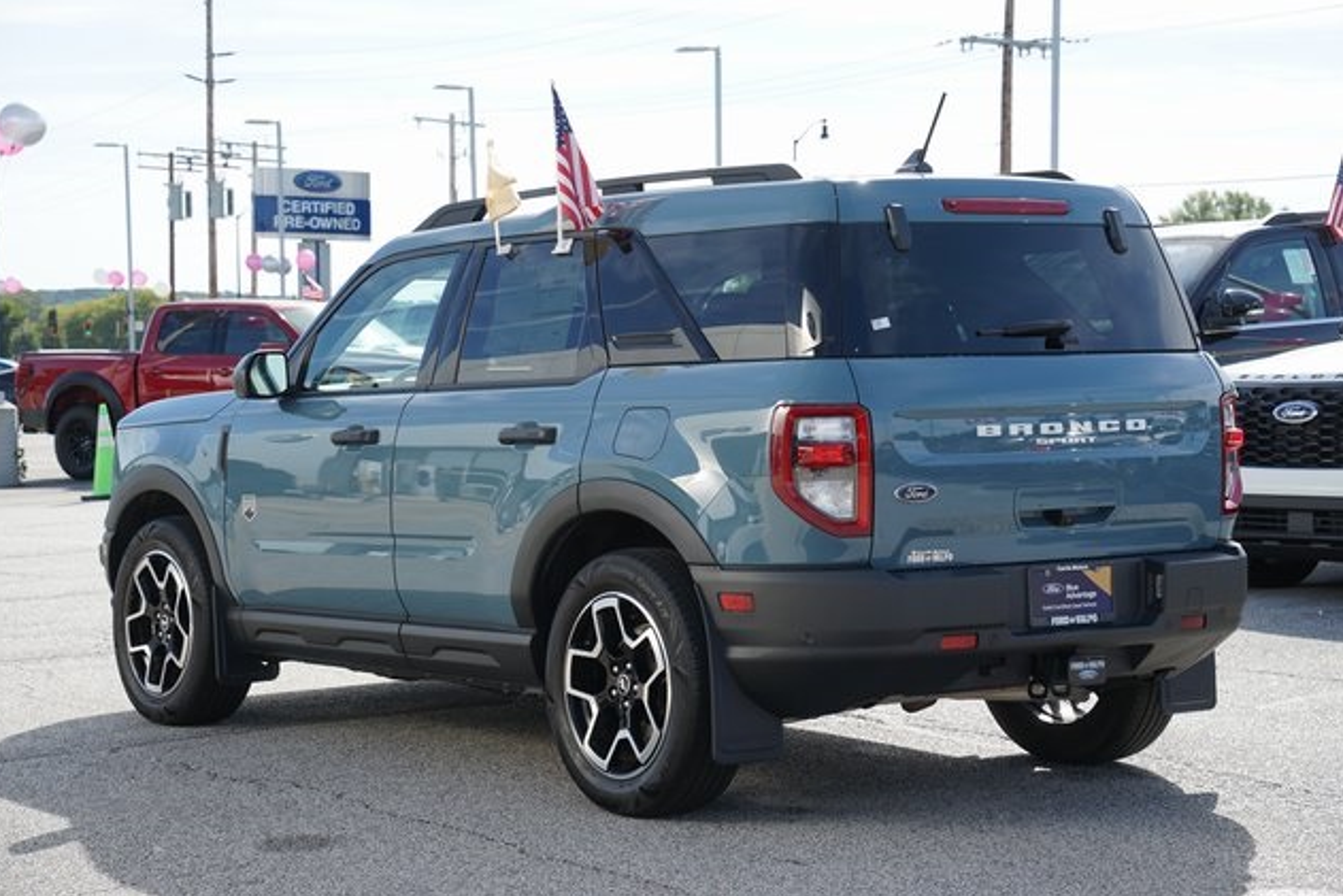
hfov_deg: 28.1
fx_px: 2686
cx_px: 670
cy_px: 448
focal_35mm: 72
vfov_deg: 18.9
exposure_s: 1/125
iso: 100
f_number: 9
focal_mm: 71
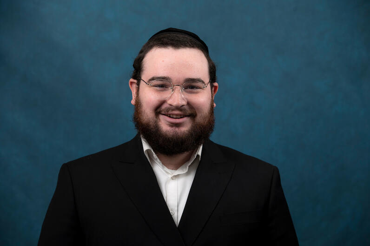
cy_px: 123
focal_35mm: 112
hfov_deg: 18.3
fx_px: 1150
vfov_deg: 12.2
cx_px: 185
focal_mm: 112
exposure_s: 1/200
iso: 200
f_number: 5.6
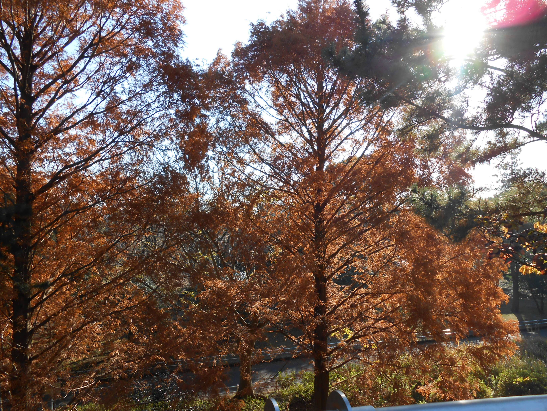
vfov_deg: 53.1
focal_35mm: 26
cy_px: 206
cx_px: 274
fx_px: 411
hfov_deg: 67.3
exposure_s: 1/320
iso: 80
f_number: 3.5
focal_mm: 4.6
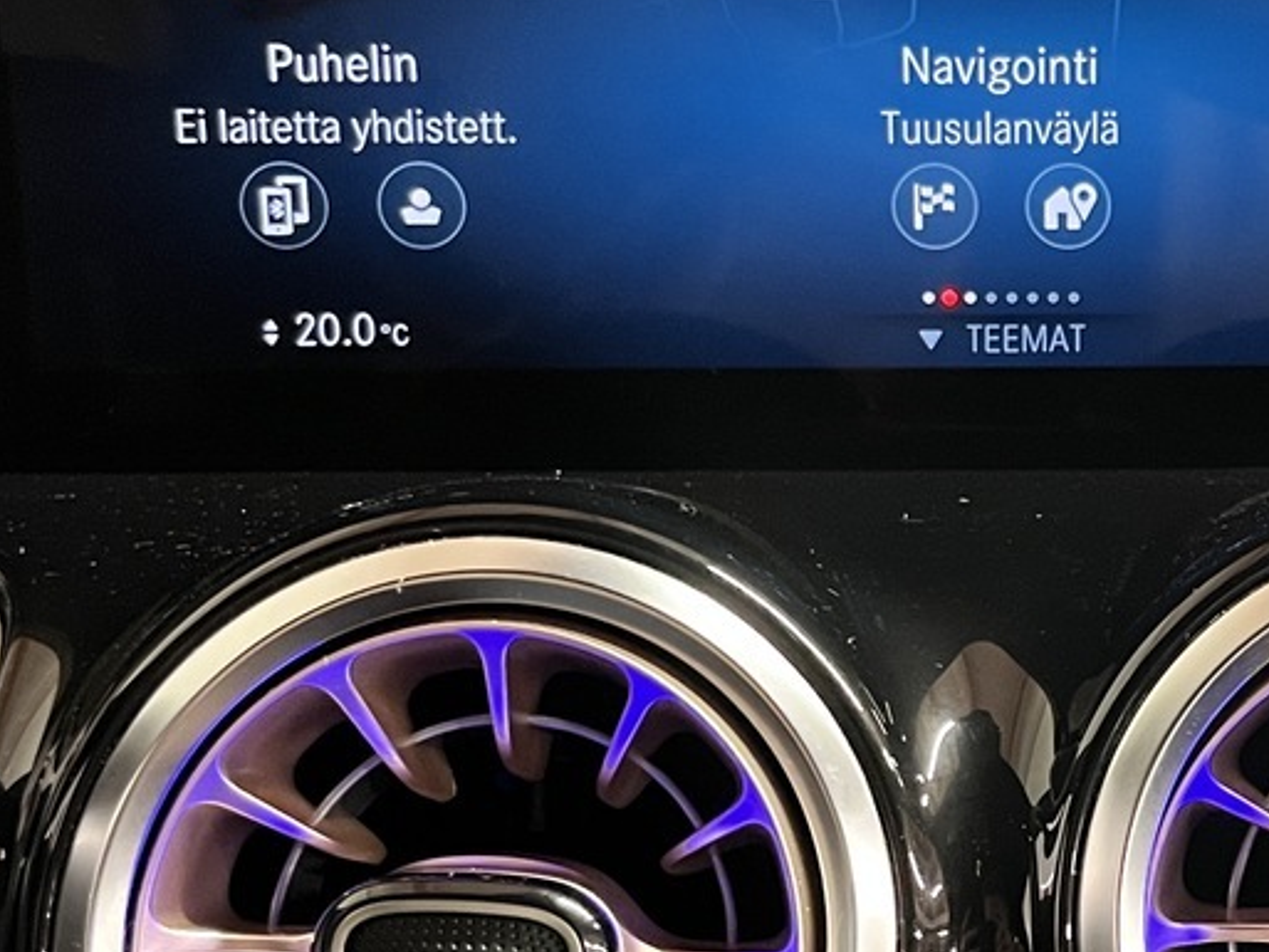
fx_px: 2677
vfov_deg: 20.1
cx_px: 1158
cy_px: 601
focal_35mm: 73
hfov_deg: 25.8
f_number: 1.6
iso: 500
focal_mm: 5.1
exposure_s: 1/33
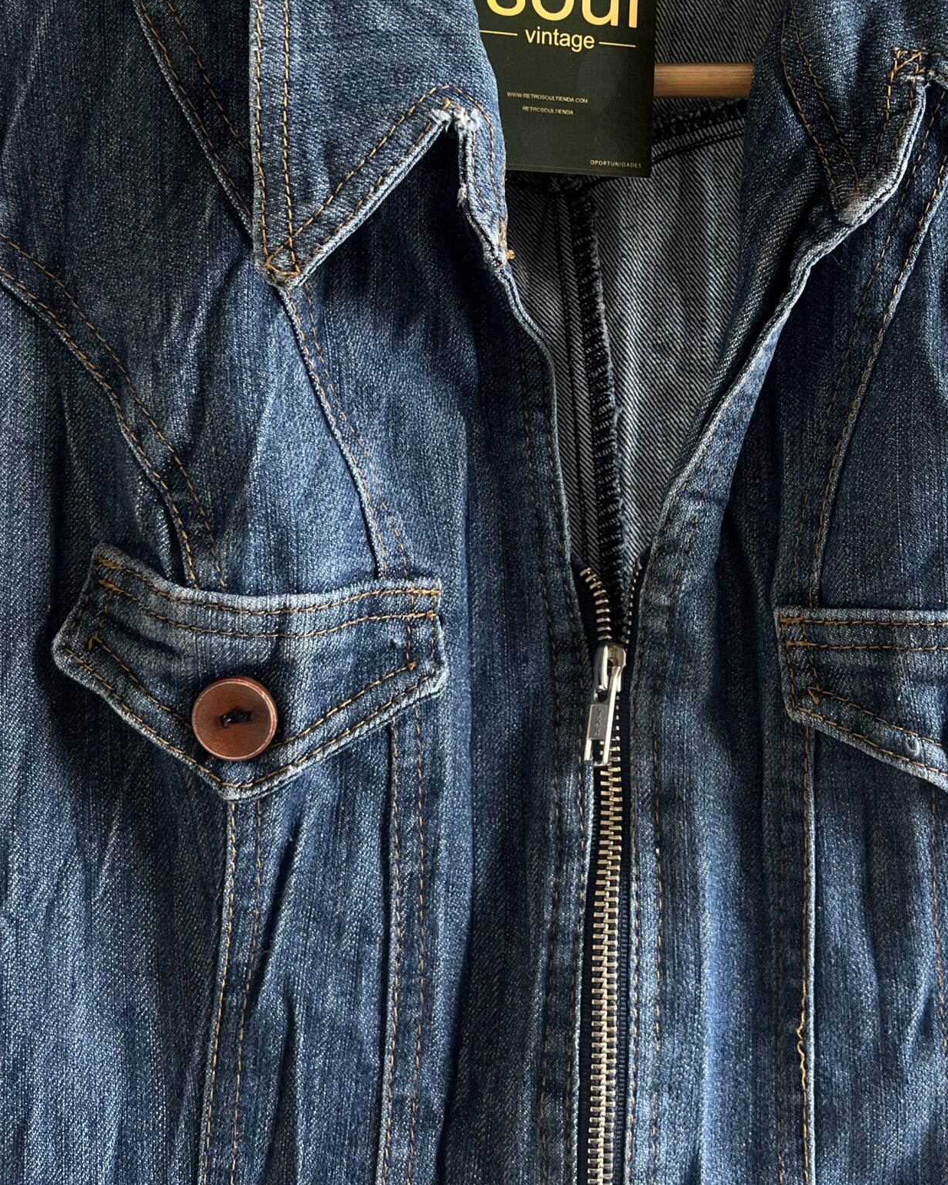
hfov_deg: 35.4
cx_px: 603
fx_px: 1473
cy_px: 359
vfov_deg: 43.0
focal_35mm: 42
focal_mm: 5.7
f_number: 1.5
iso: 100
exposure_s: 1/121
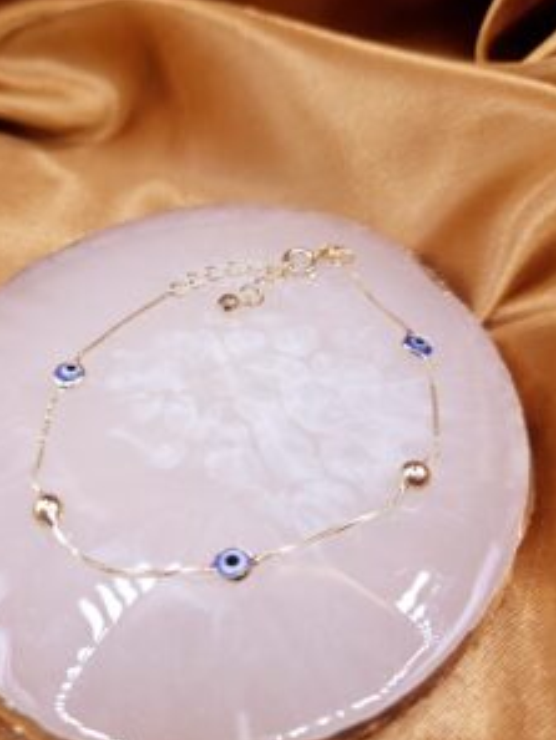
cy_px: 369
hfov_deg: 45.4
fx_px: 663
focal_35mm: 31
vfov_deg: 58.3
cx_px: 239
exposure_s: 1/180
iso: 25
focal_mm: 5.4
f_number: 1.8
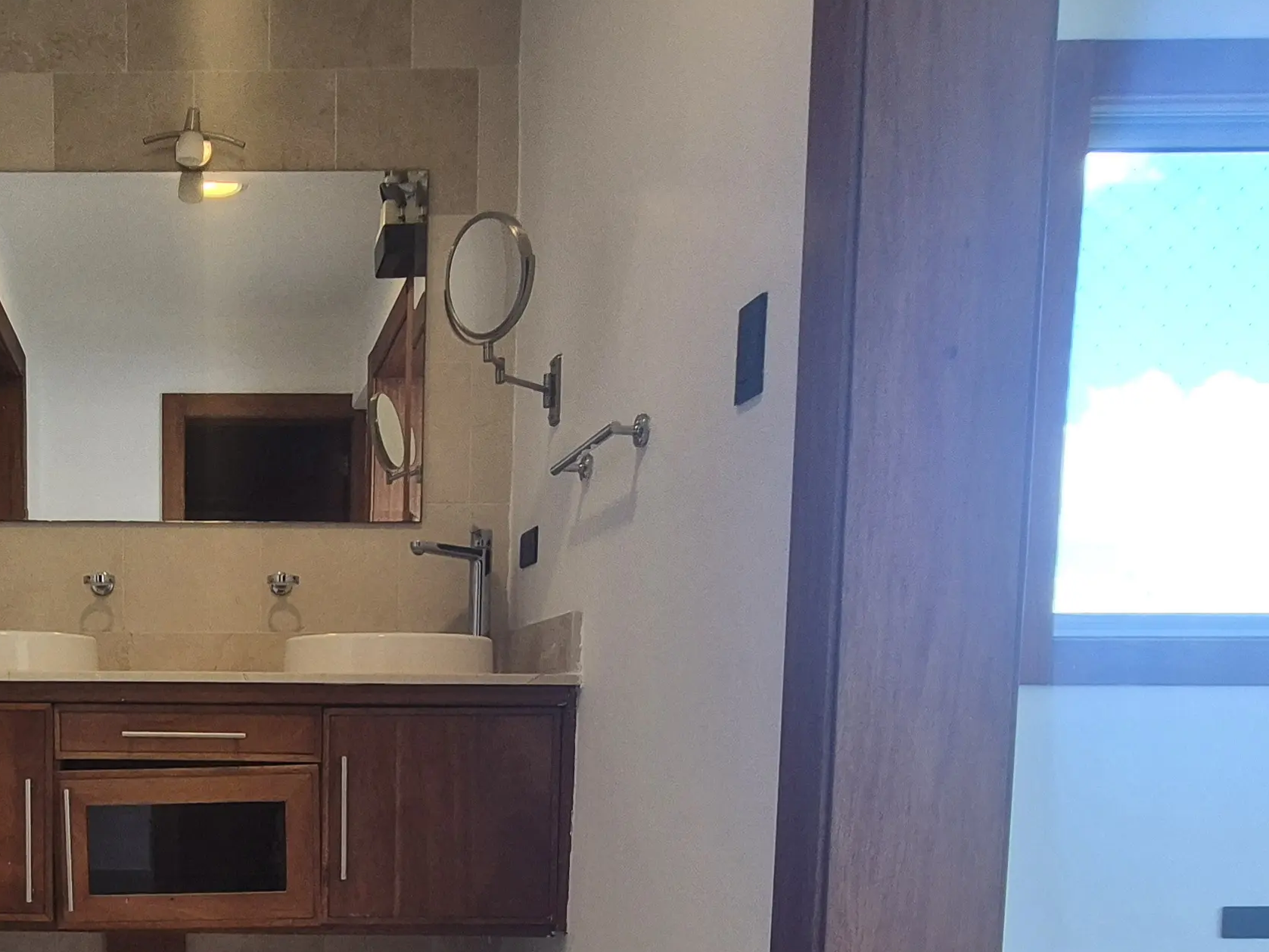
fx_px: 1137
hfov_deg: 52.6
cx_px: 171
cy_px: 837
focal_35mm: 31
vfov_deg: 42.1
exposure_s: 1/100
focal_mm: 2.2
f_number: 2.2
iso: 100
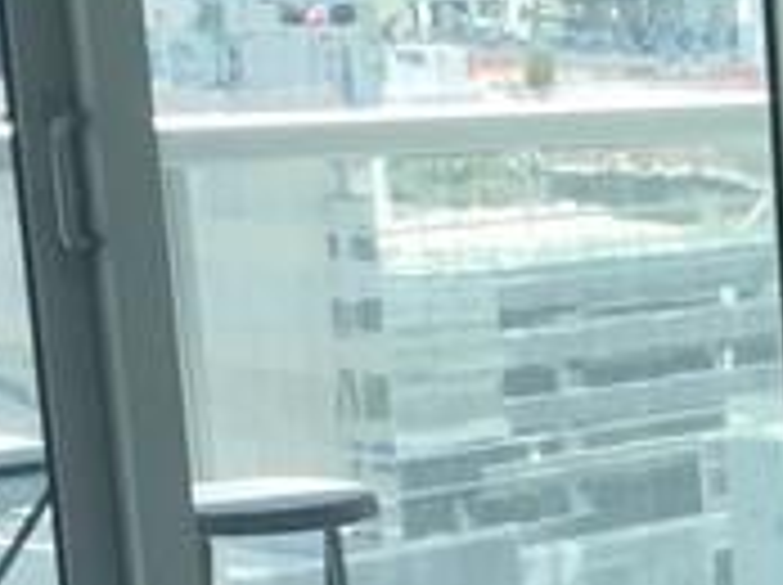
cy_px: 1017
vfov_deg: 8.4
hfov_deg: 10.5
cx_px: 1620
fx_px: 3863
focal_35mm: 171
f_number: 2.2
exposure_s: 1/197
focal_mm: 4.15
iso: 32
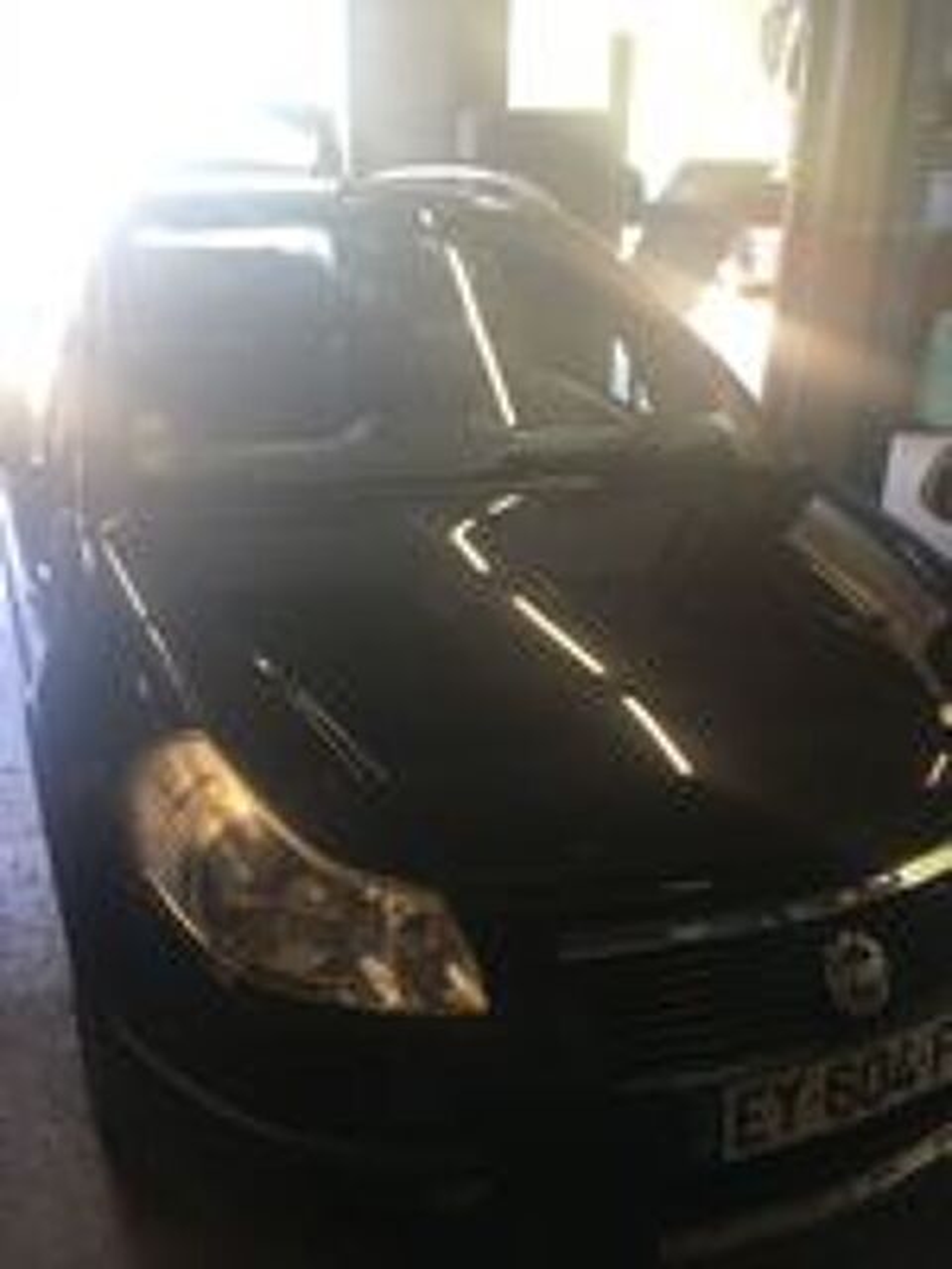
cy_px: 634
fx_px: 1063
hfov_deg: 48.2
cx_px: 476
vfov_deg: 61.7
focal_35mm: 29
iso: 32
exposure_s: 1/33
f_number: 2.2
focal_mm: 4.15
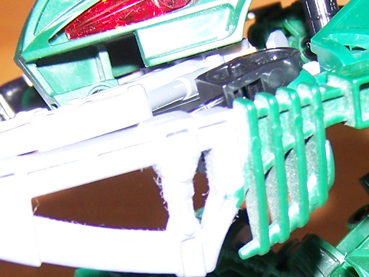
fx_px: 1259
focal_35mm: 118
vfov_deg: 12.3
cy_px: 317
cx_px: 283
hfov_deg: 16.6
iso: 80
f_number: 2.8
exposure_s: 1/60
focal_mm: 6.3
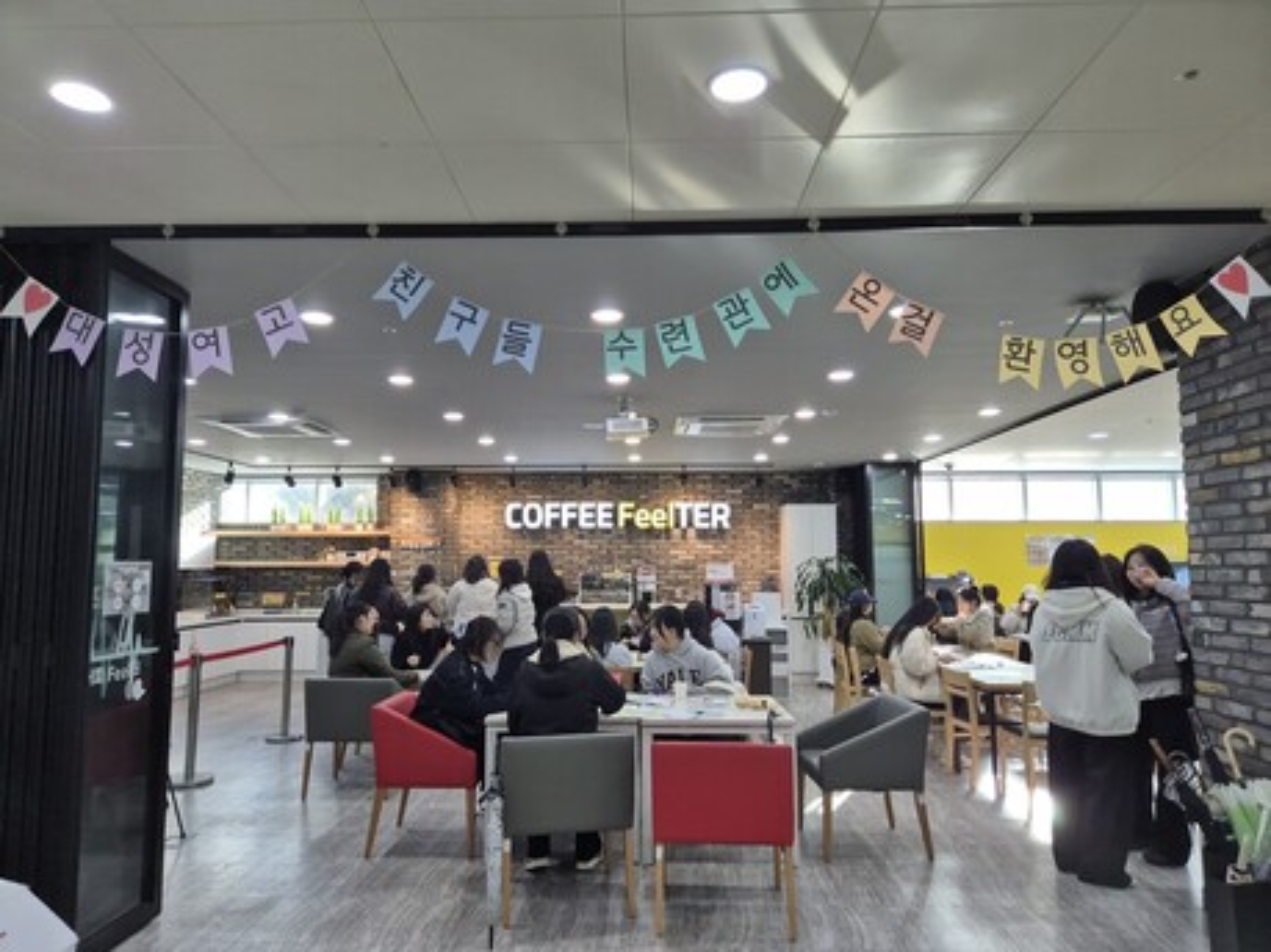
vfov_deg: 58.9
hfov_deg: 73.9
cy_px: 476
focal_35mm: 23
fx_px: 844
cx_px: 636
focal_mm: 5.4
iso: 80
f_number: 1.8
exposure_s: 1/120
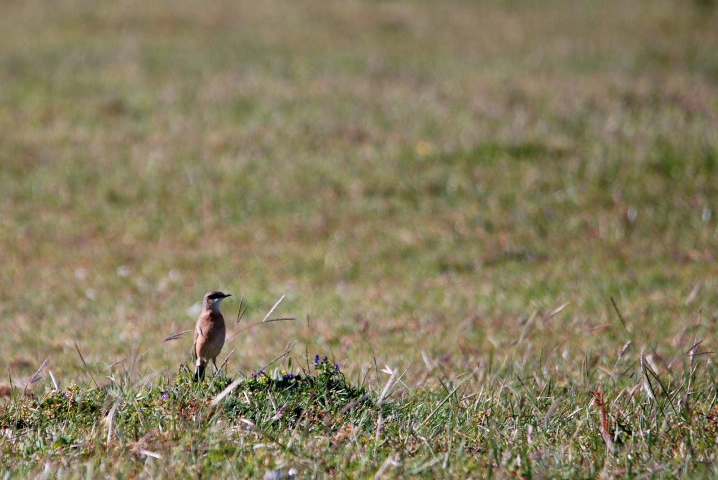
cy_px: 240
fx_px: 14976
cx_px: 359
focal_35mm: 750
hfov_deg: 2.7
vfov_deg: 1.8
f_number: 6.3
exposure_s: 1/500
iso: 200
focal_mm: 500
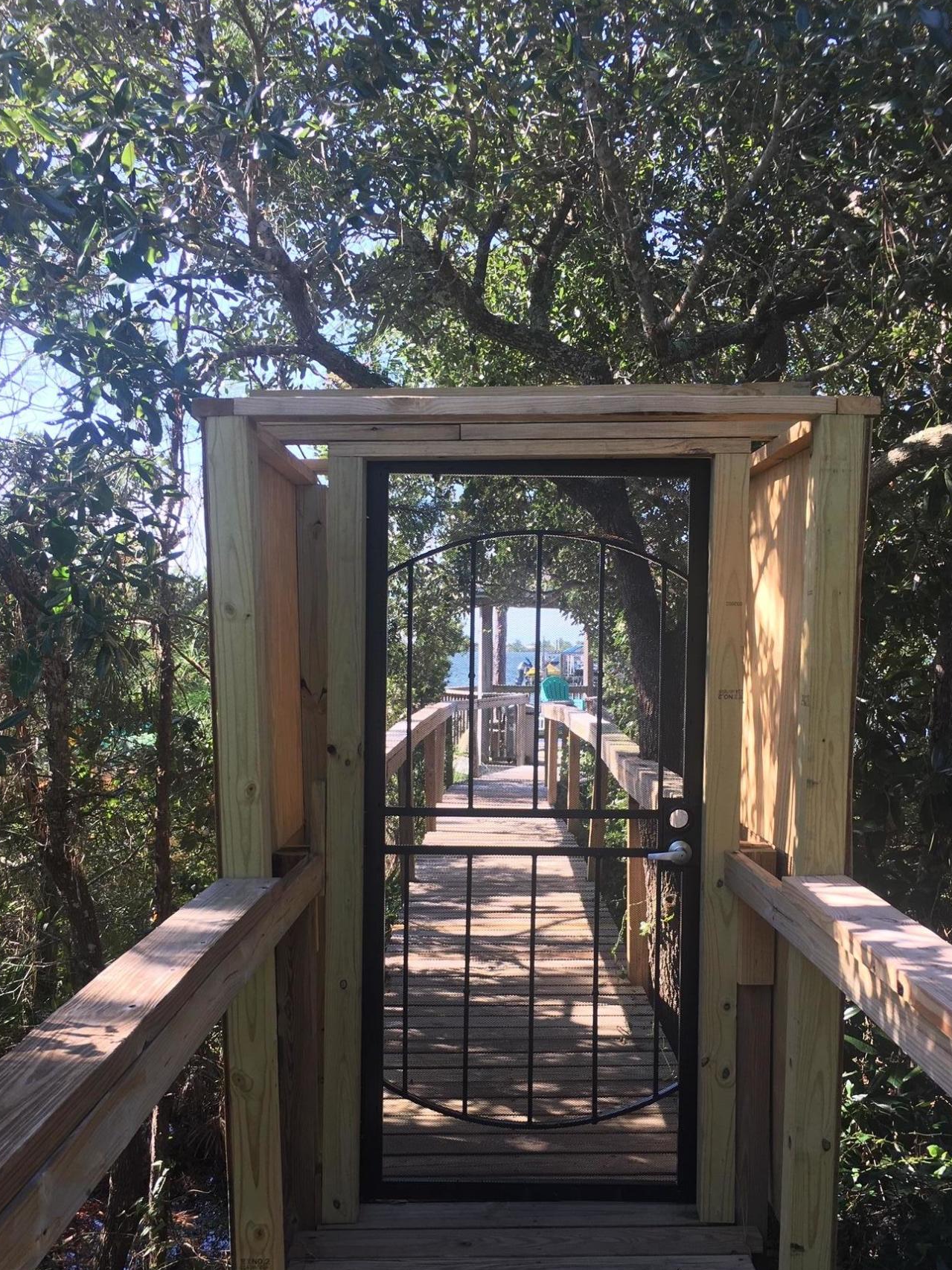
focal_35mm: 34
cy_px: 725
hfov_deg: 41.8
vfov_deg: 53.8
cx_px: 491
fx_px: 1247
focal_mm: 4.15
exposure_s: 1/146
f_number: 2.2
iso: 25
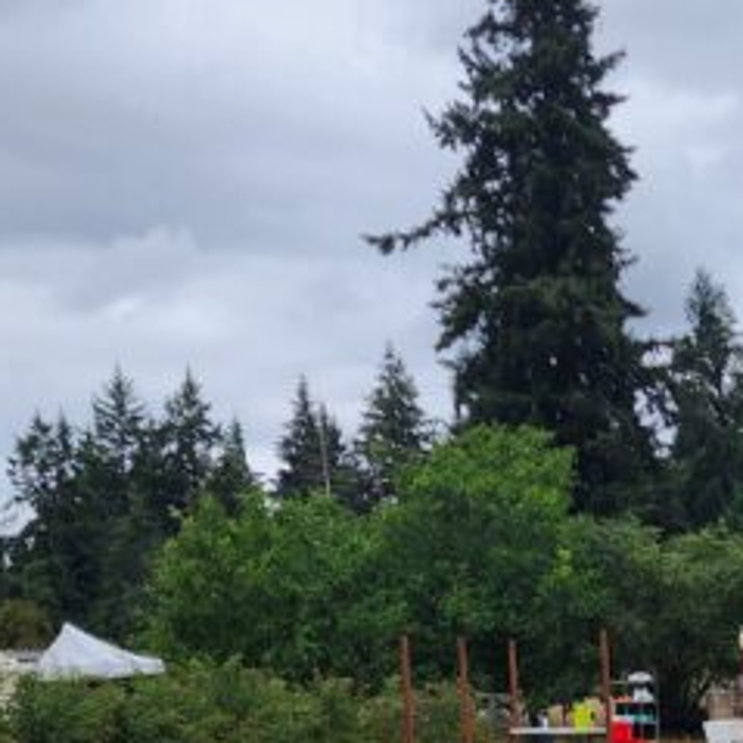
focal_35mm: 87
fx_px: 2113
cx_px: 930
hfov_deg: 18.7
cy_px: 1045
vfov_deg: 18.2
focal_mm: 6.4
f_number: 1.8
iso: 12
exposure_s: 1/619
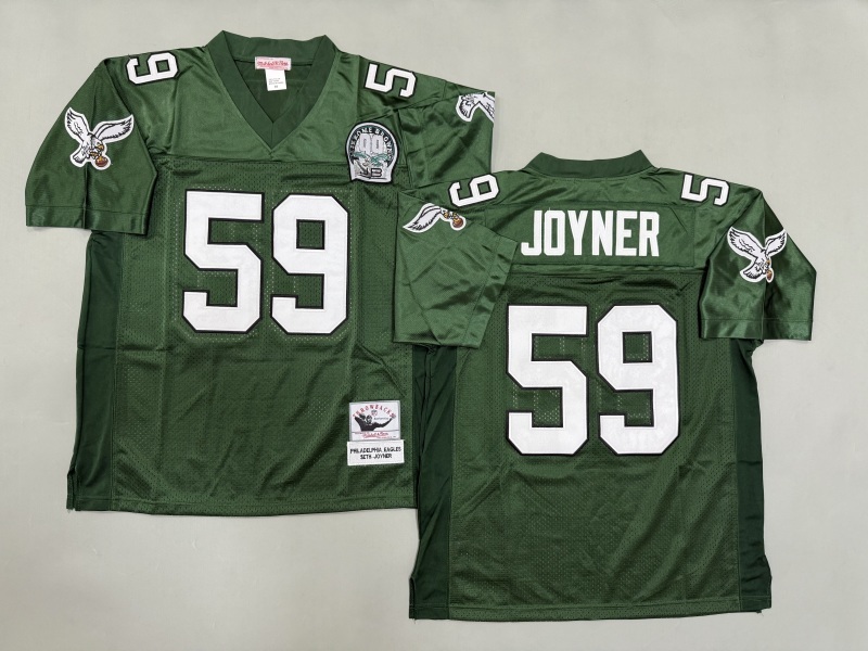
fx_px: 602
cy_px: 326
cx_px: 434
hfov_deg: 71.6
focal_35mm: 24
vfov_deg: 56.8
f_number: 1.78
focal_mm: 6.76
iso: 200
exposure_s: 1/69
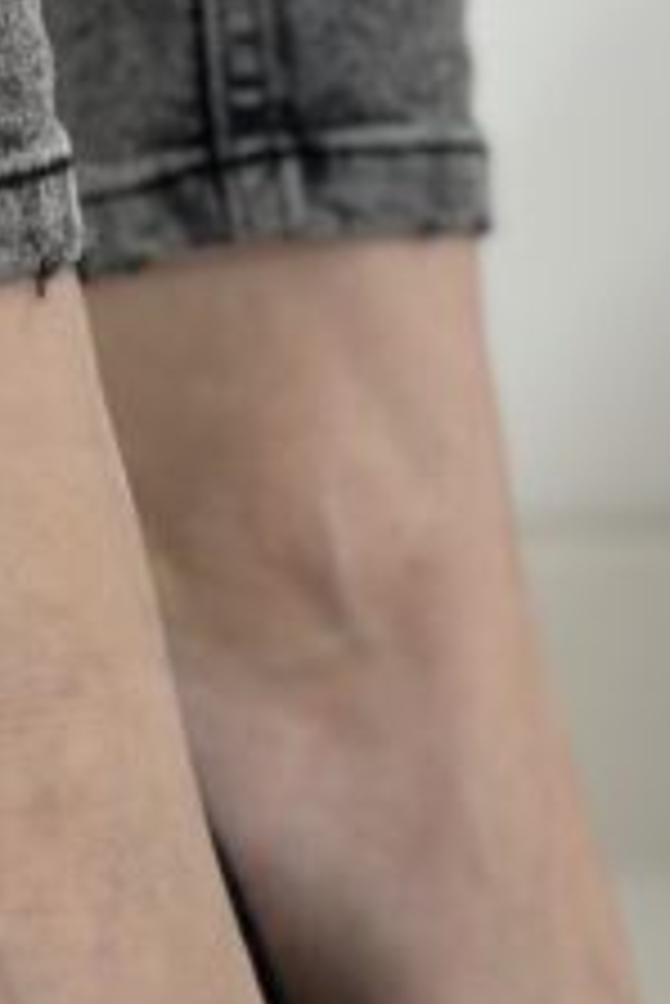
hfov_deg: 7.7
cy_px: 549
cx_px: 265
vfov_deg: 11.5
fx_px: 4989
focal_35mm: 179
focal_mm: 6.86
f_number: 1.78
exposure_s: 1/100
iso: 160
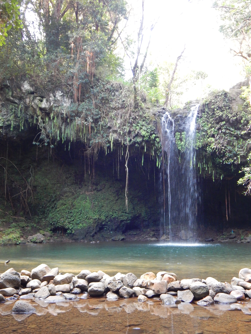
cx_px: 126
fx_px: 367
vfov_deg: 49.0
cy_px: 167
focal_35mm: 38
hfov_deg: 37.7
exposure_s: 1/30
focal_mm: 6.8
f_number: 3.4
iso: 400
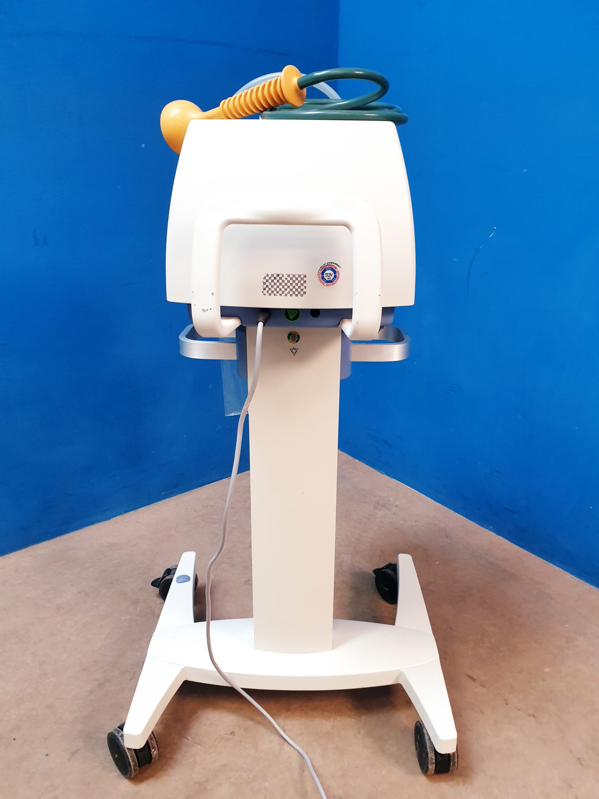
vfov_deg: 67.3
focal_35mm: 26
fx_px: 600
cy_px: 400
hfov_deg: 53.1
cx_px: 300
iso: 250
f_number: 2.4
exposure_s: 1/50
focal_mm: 4.3
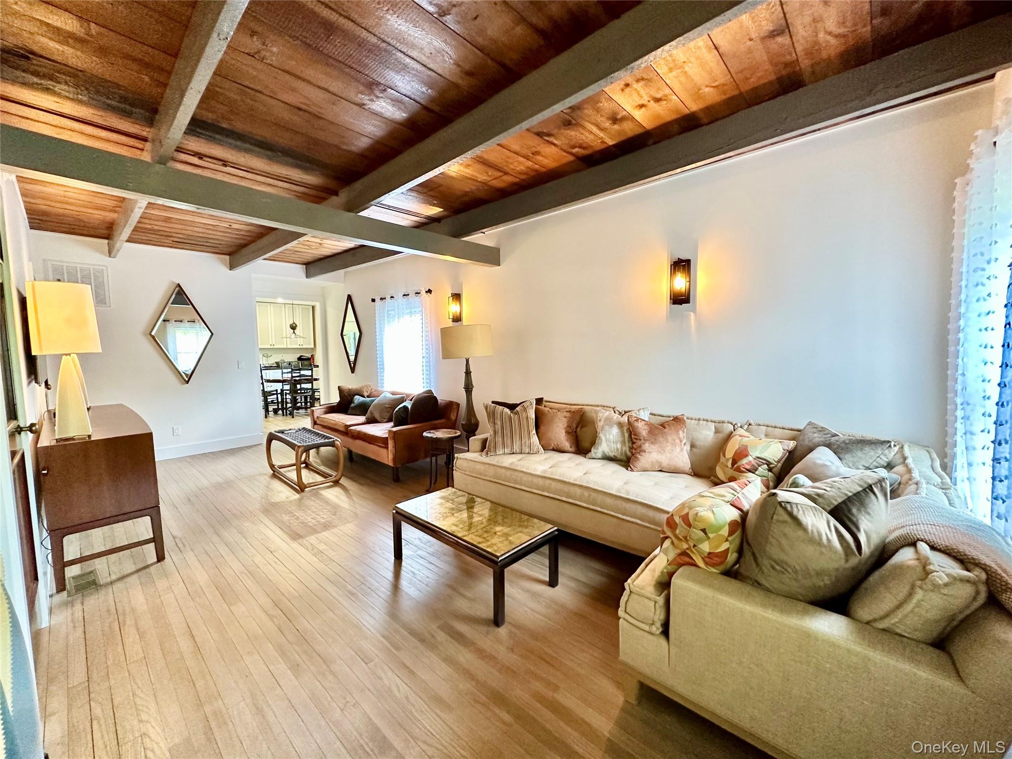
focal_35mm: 14
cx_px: 506
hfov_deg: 102.1
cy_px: 380
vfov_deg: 85.7
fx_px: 409
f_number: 2.2
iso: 320
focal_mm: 2.22
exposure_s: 1/60
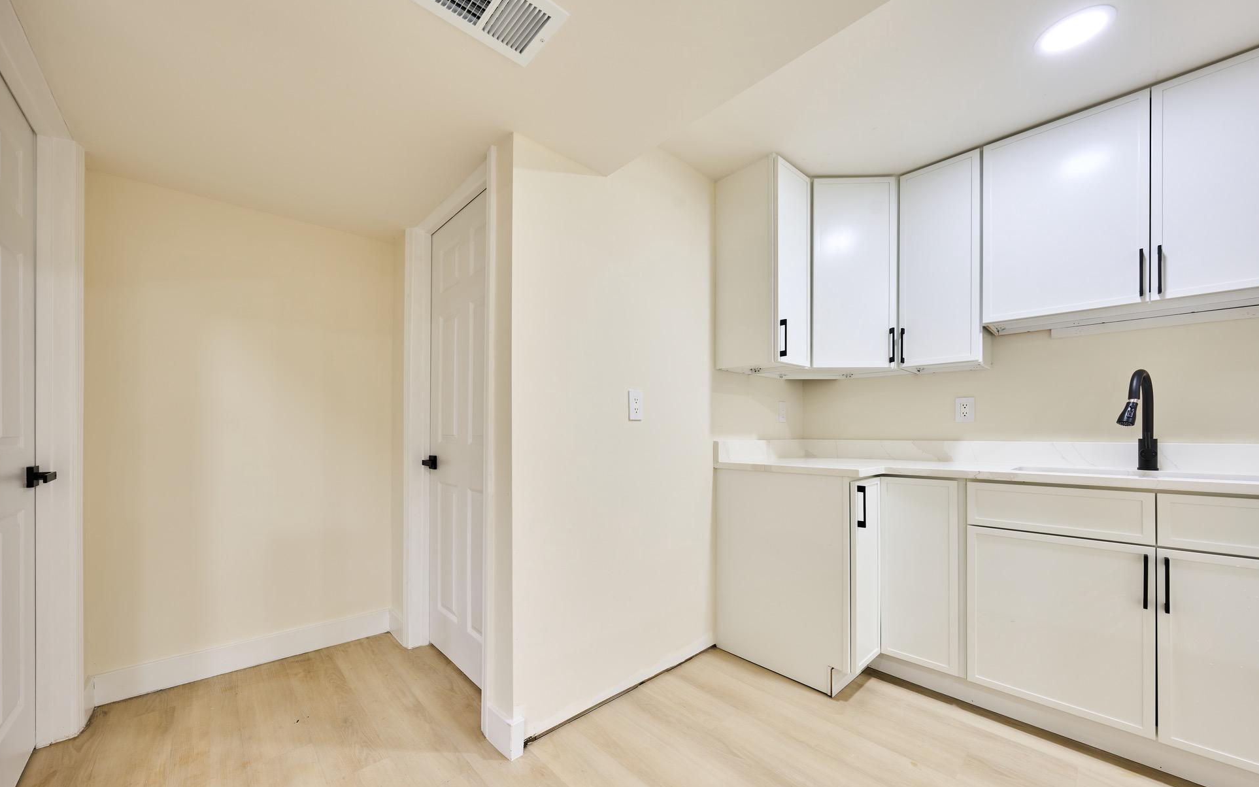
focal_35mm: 13
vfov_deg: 82.5
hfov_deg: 109.3
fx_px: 446
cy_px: 441
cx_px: 597
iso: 64
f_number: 8
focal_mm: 12
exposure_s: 1/4
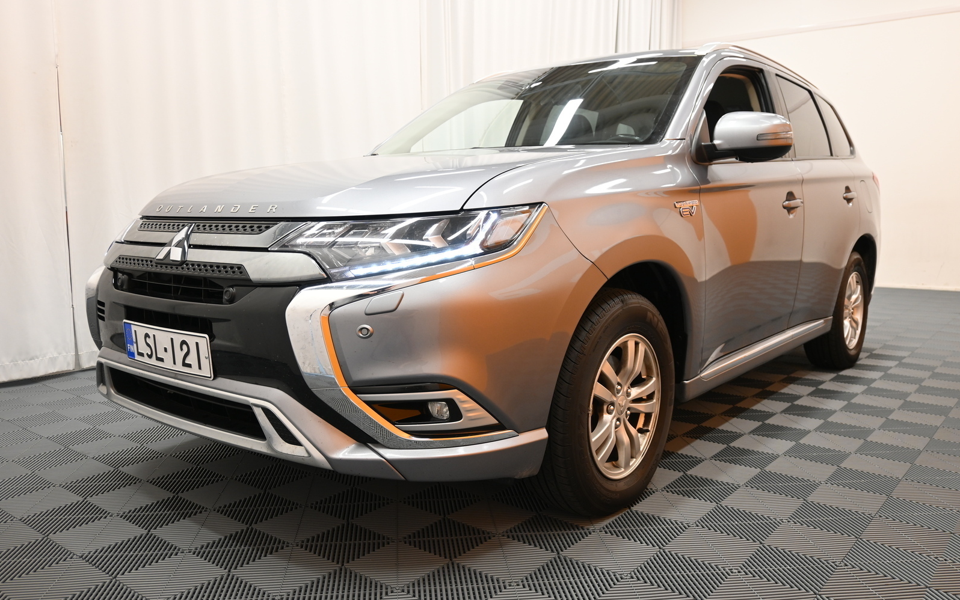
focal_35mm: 30
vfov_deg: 41.5
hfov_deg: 62.4
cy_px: 308
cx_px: 474
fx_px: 792
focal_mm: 19.5
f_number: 3.8
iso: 280
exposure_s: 1/30
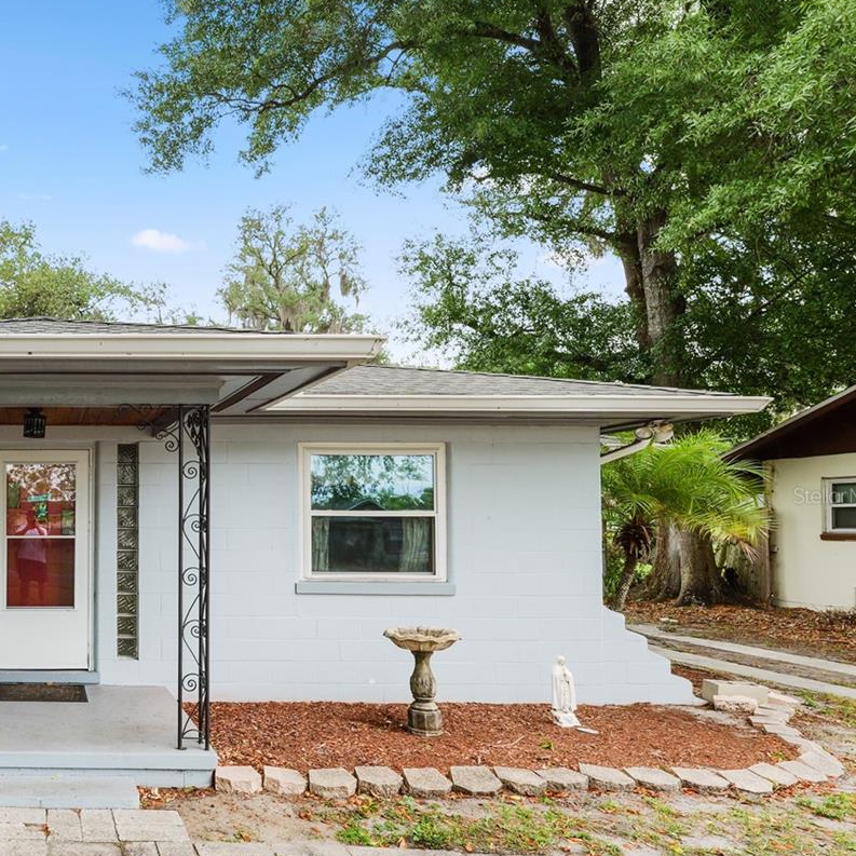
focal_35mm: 24
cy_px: 495
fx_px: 671
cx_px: 26
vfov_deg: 64.7
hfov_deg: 53.2
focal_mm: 14
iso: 250
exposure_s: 1/100
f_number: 10
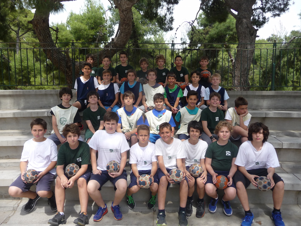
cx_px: 150
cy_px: 113
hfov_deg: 63.4
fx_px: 243
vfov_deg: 49.7
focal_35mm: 28
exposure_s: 1/500
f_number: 3.3
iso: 125
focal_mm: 4.7
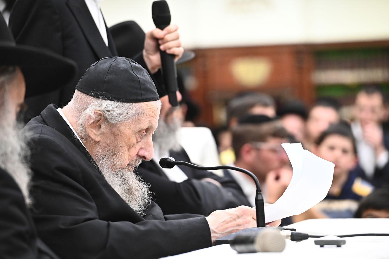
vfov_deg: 6.9
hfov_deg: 10.3
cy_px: 130
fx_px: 2160
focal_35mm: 200
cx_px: 194
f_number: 5
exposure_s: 1/200
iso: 3200
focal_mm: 200
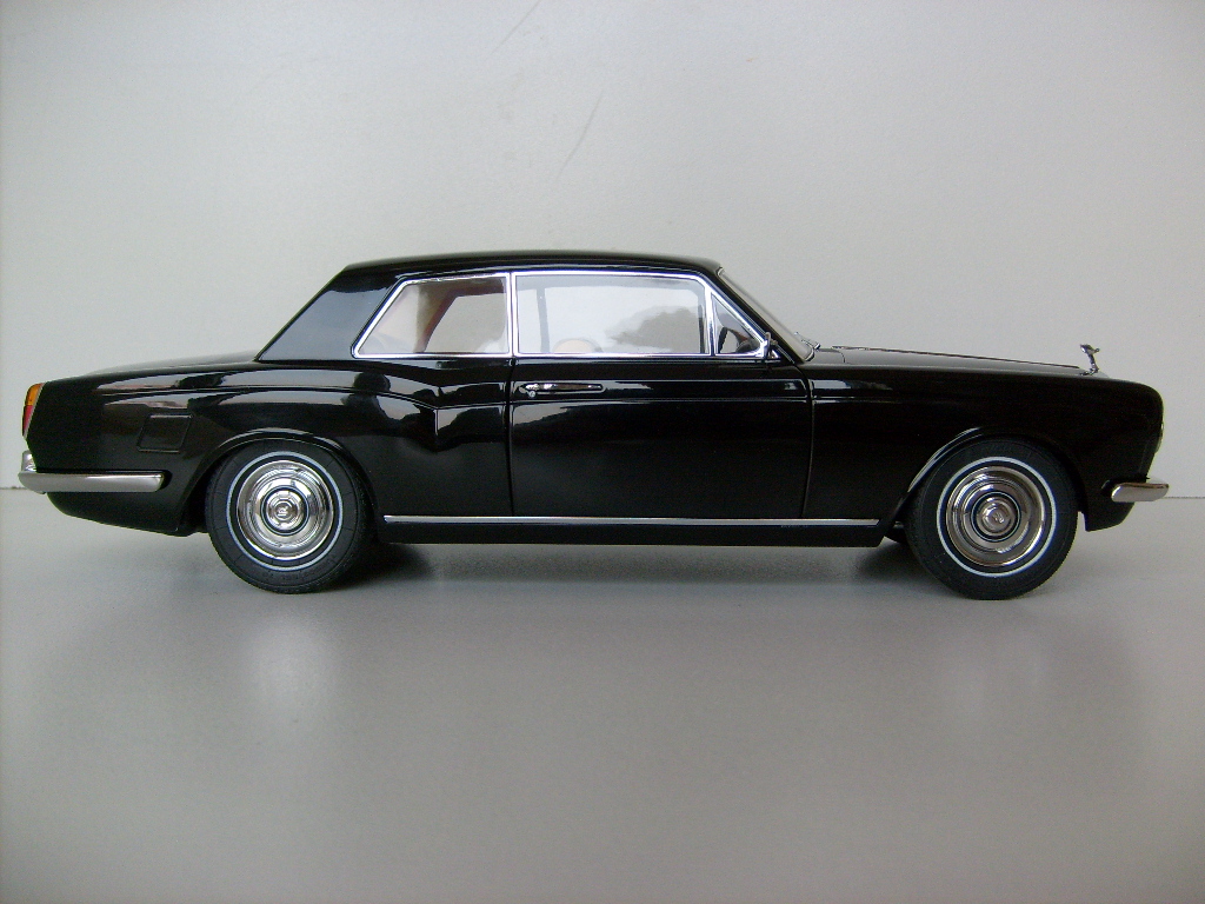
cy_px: 452
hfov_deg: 52.6
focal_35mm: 35
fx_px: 1218
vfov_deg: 40.7
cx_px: 602
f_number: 2.8
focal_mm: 5.8
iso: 80
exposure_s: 1/125
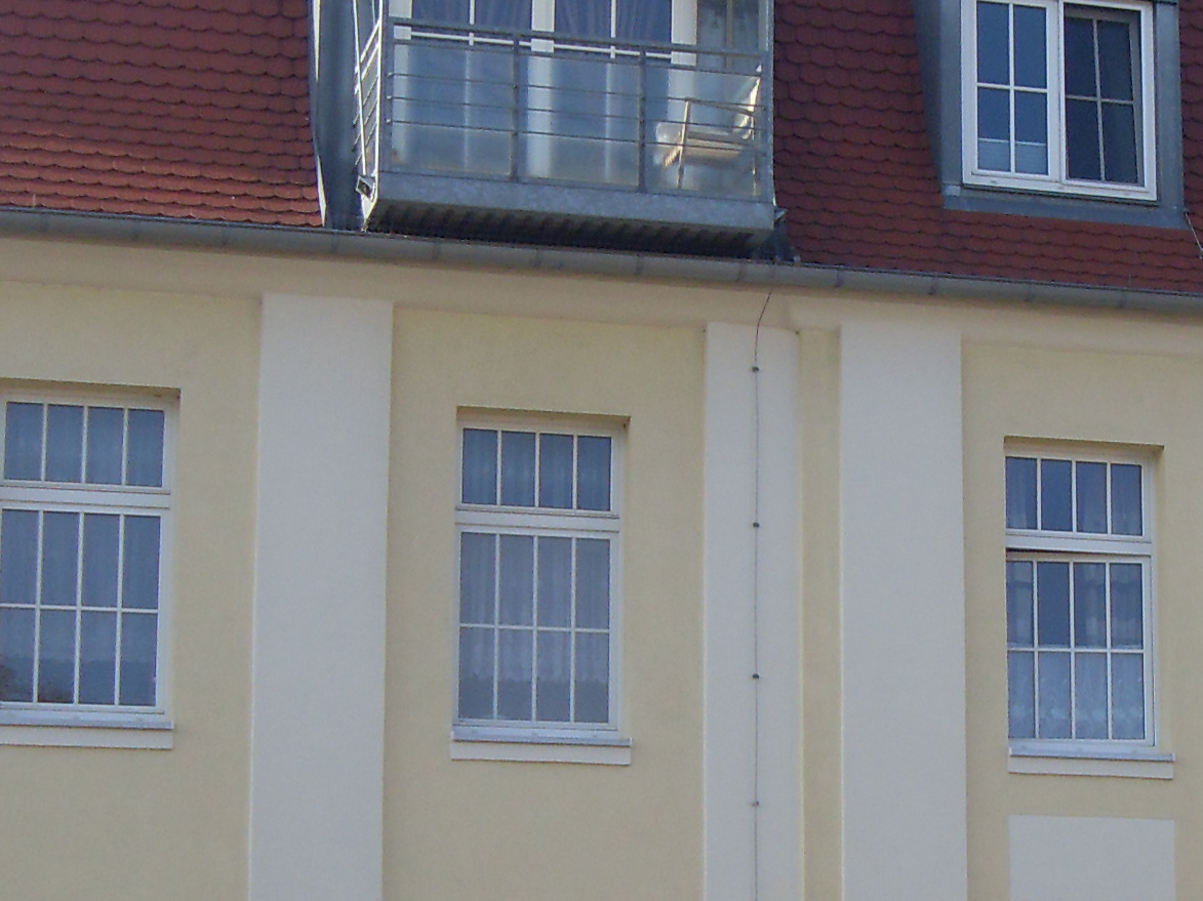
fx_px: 3578
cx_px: 1271
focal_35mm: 103
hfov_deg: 18.5
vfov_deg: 14.3
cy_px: 680
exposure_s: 1/125
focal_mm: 6.3
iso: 80
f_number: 7
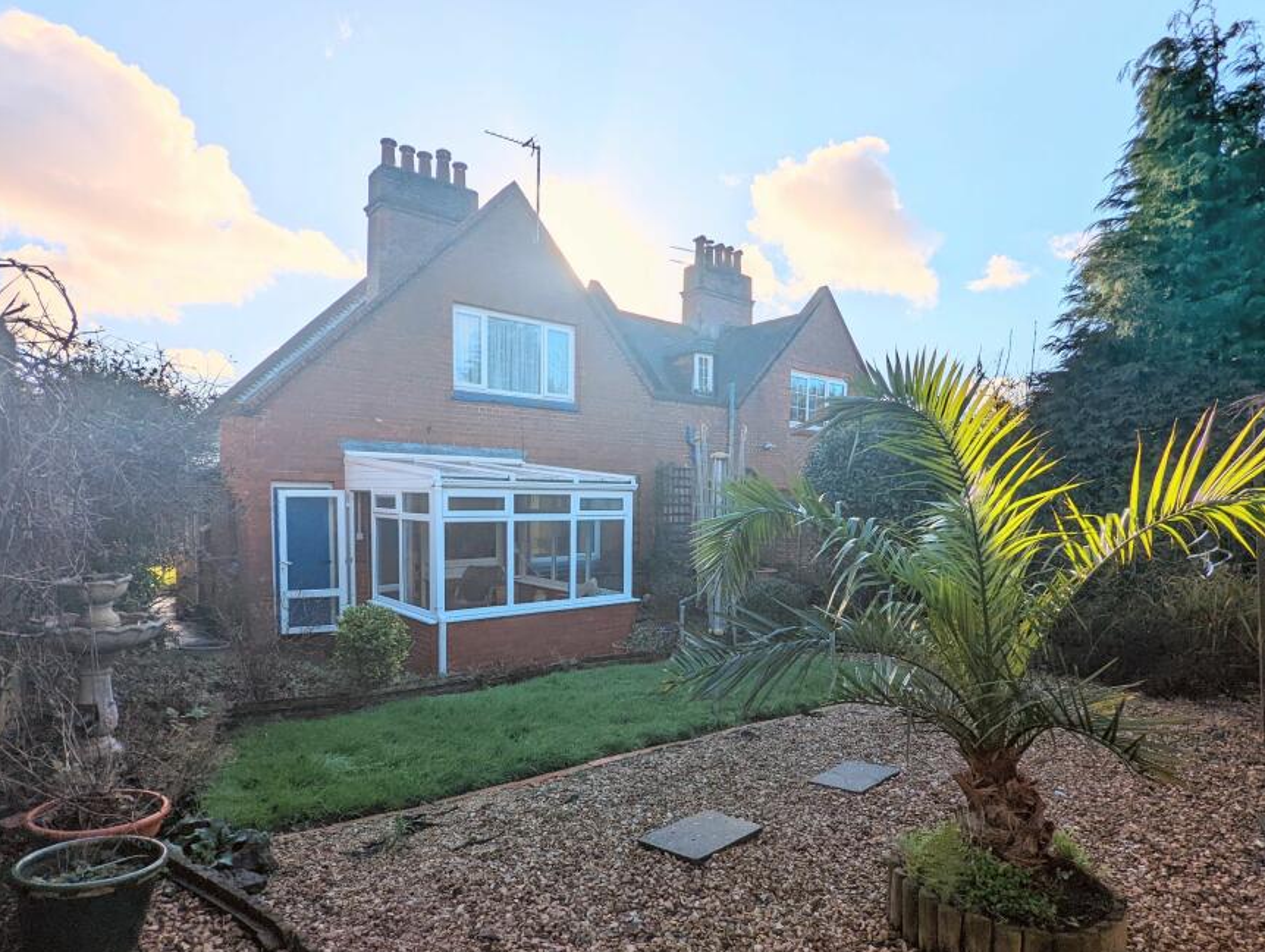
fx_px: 695
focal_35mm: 19
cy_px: 539
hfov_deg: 84.6
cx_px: 655
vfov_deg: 68.5
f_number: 2.2
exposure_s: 1/2114
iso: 37
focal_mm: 2.35
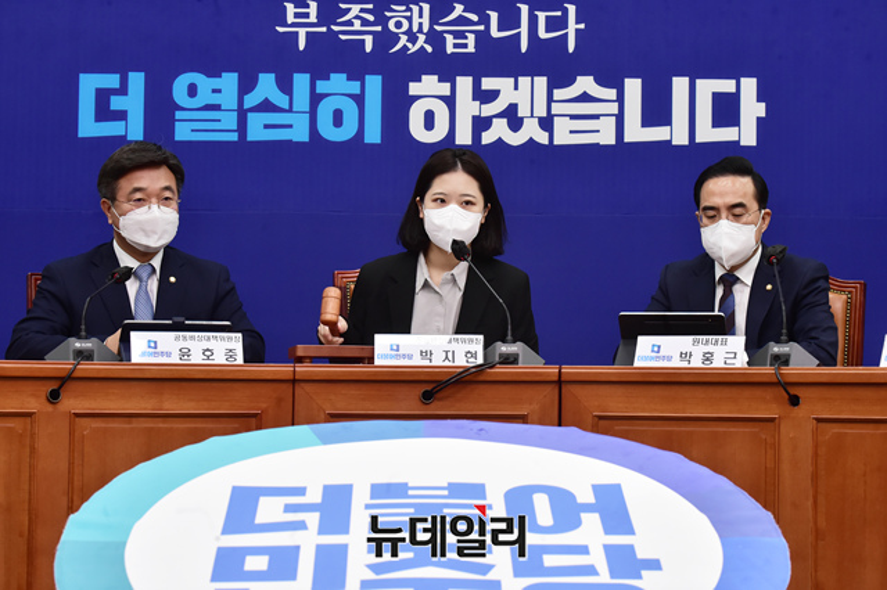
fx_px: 1970
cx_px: 444
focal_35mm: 80
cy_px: 295
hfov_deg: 25.4
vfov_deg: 17.0
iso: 3200
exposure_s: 1/160
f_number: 10
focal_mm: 80
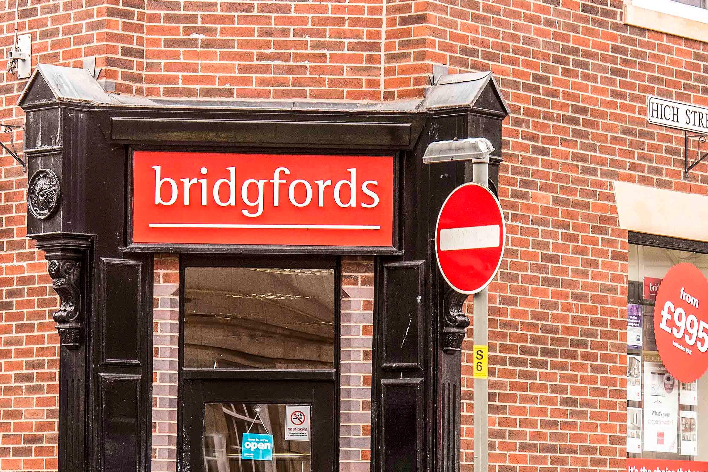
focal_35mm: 160
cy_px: 306
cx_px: 305
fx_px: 3148
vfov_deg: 8.6
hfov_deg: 12.8
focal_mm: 62
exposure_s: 1/100
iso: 200
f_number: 8
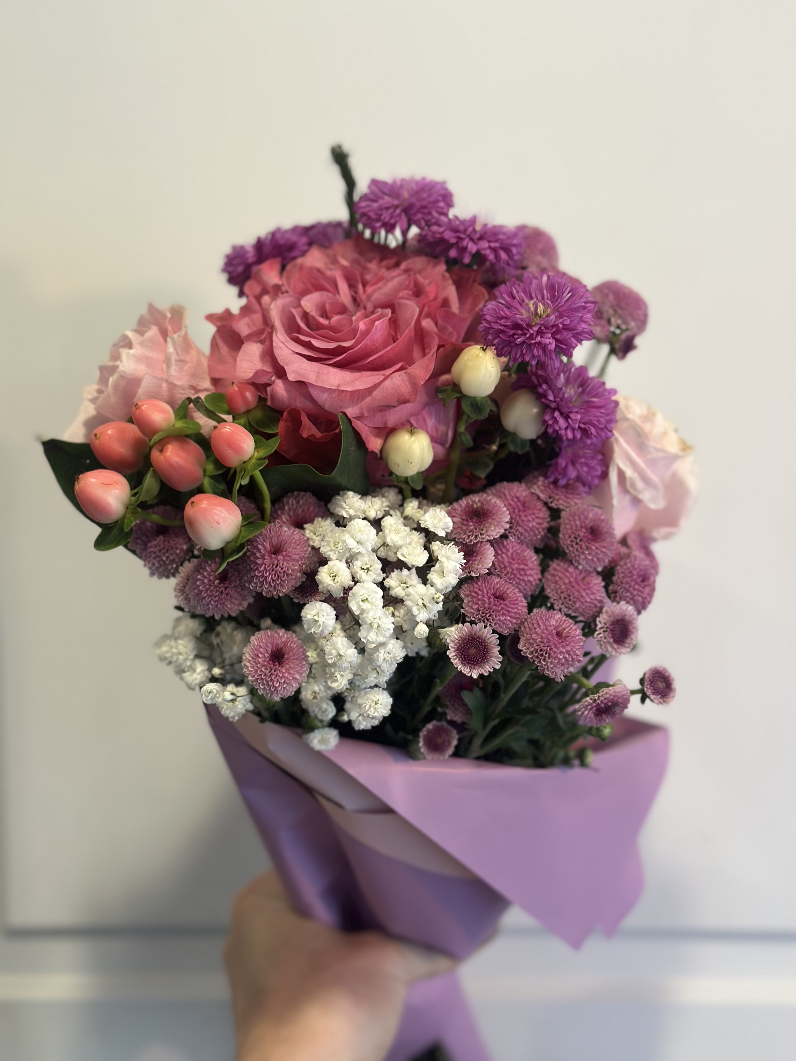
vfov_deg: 39.7
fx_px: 1472
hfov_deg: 30.3
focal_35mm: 48
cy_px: 530
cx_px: 398
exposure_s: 1/59
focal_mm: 6.86
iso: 160
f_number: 1.78
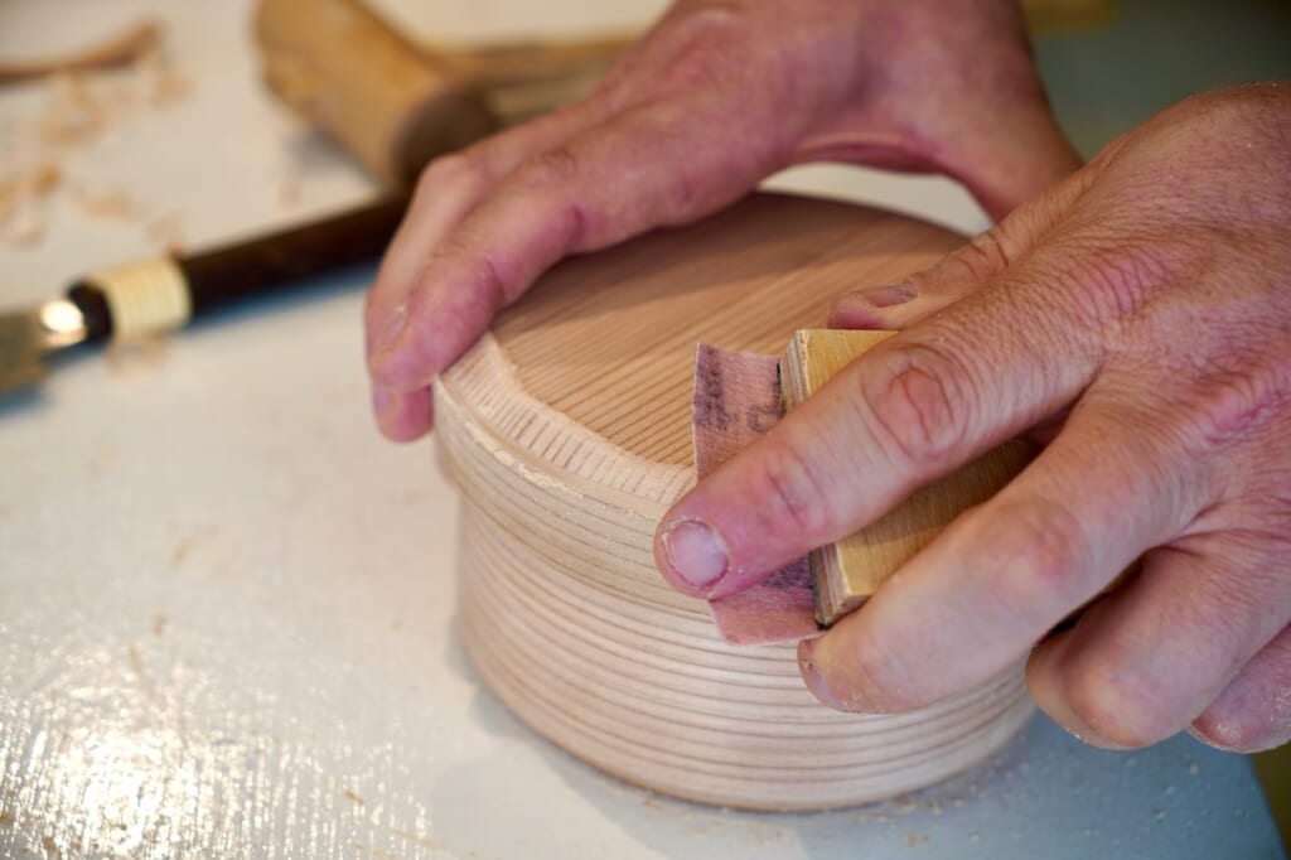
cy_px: 430
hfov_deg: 34.1
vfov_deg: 23.1
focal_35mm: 59
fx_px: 2108
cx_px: 646
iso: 100
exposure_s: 1/100
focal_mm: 39.2
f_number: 4
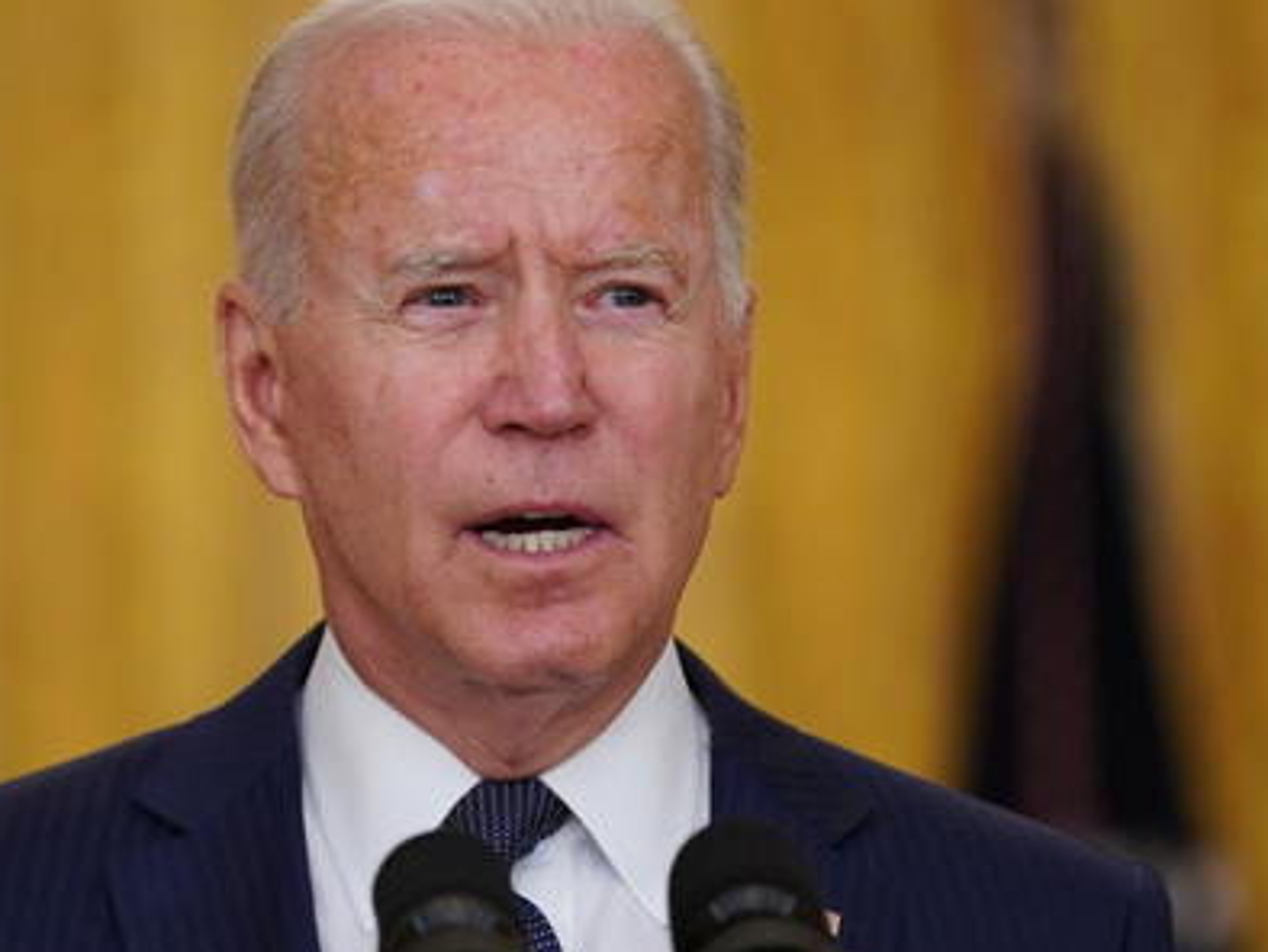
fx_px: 18766
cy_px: 458
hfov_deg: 3.9
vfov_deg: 2.9
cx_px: 373
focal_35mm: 512
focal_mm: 200
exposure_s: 1/320
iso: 2000
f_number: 2.8
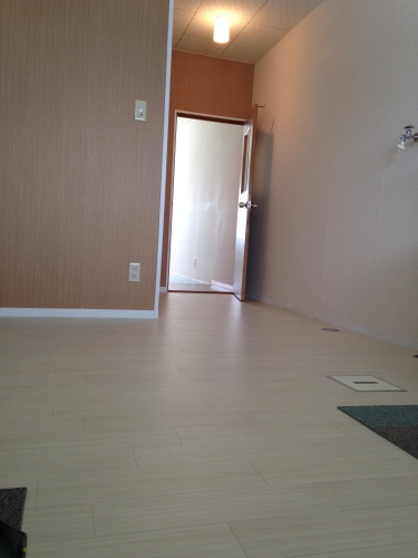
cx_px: 209
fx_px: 531
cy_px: 279
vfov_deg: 55.4
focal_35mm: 33
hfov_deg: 42.9
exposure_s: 1/40
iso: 50
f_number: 2.4
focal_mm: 4.12
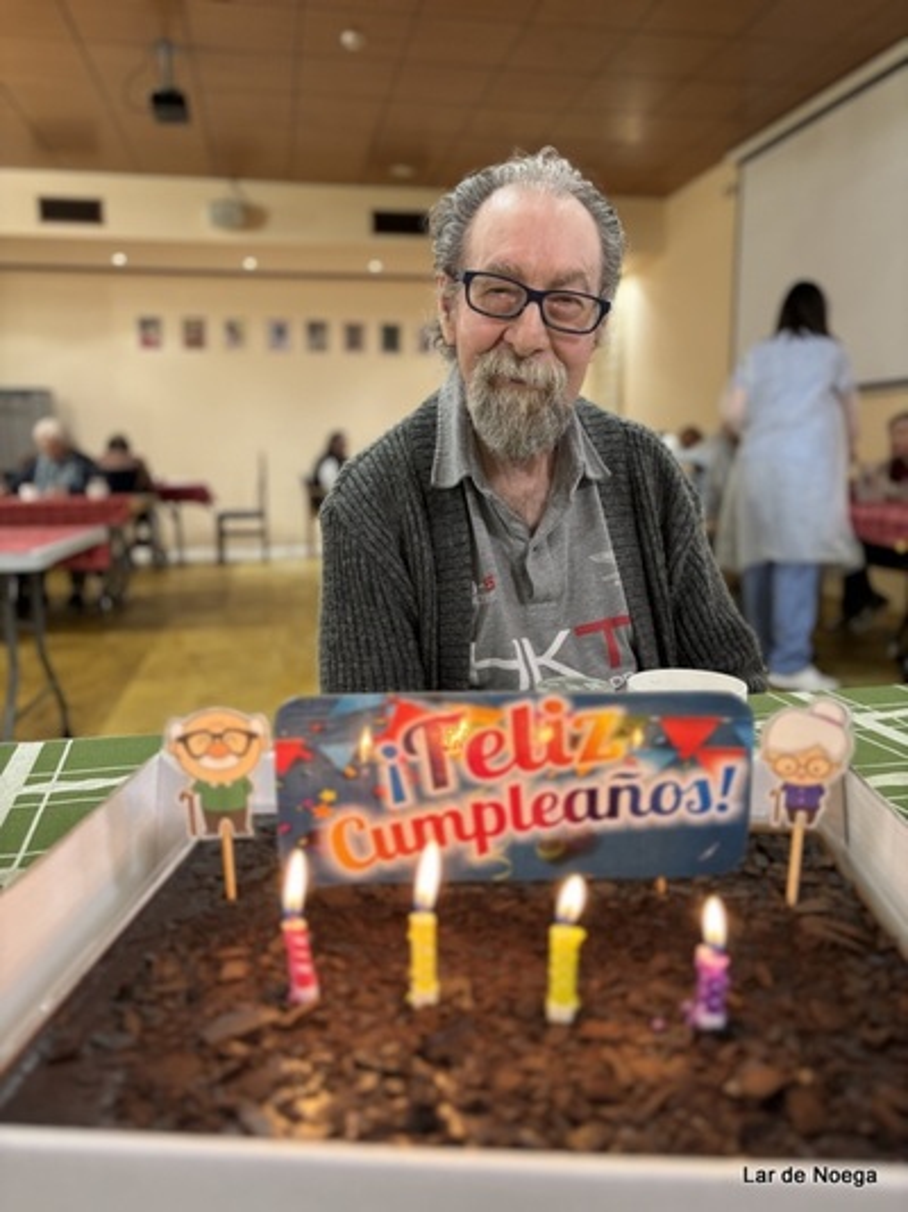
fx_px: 910
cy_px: 606
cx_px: 454
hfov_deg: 53.0
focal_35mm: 26
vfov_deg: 67.3
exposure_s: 1/50
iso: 200
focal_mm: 5.96
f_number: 1.6
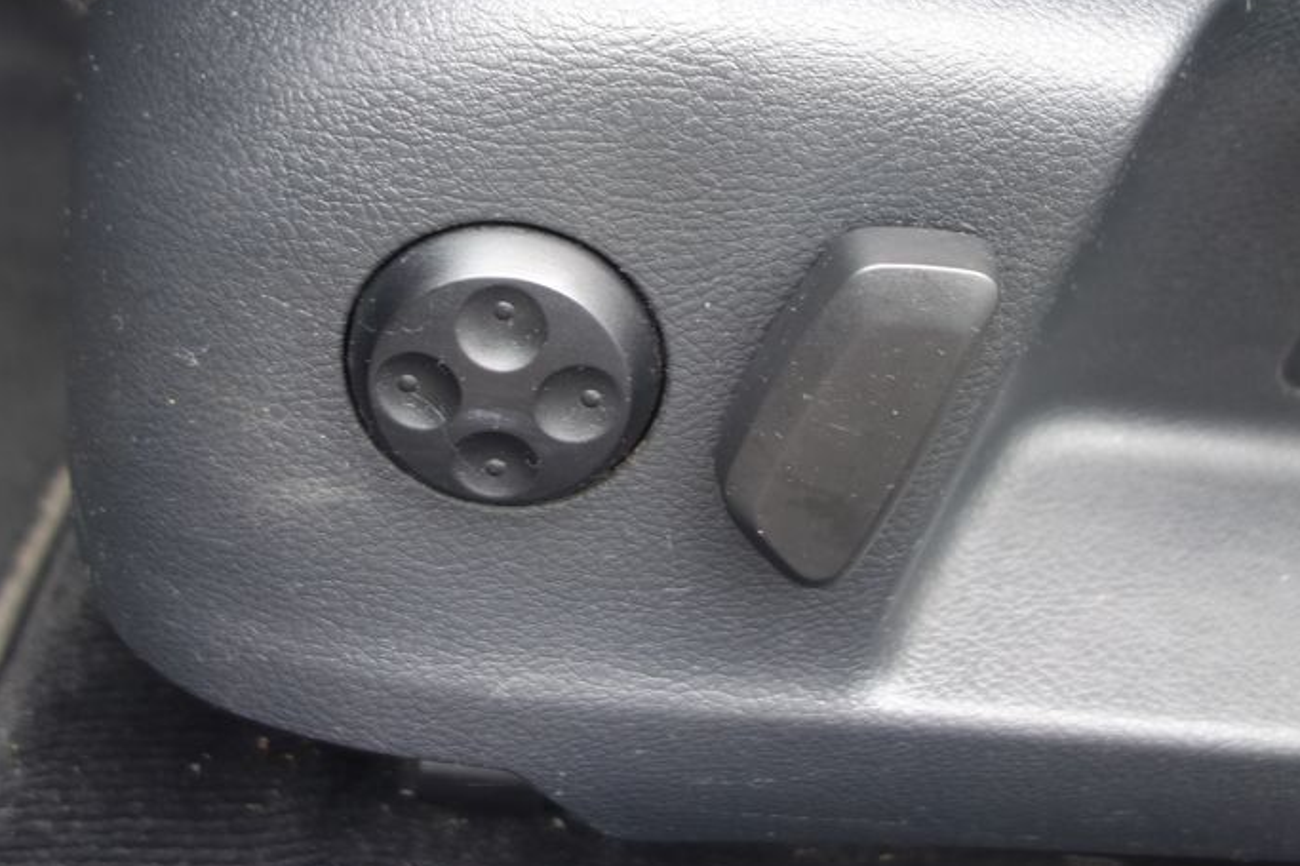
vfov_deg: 31.4
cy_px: 233
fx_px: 1516
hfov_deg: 46.4
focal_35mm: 42
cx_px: 666
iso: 125
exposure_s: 1/50
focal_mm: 10.4
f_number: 1.8
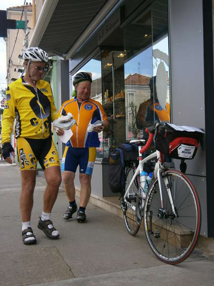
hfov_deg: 30.9
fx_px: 387
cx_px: 107
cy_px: 143
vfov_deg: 40.4
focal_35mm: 47
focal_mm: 8.3
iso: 80
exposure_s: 1/320
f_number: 3.4
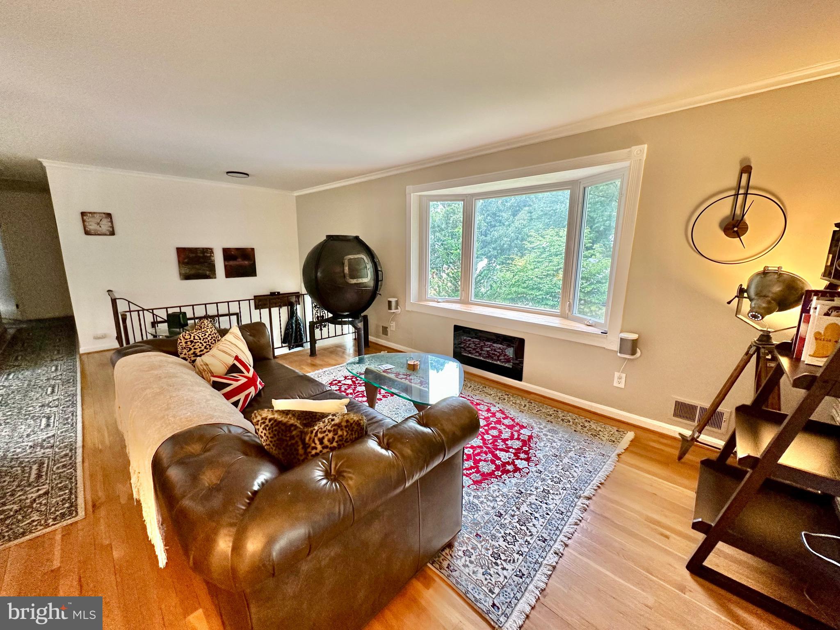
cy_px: 315
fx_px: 340
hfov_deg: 102.1
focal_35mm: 14
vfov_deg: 85.7
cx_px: 420
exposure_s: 1/60
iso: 160
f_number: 2.2
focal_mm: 2.22
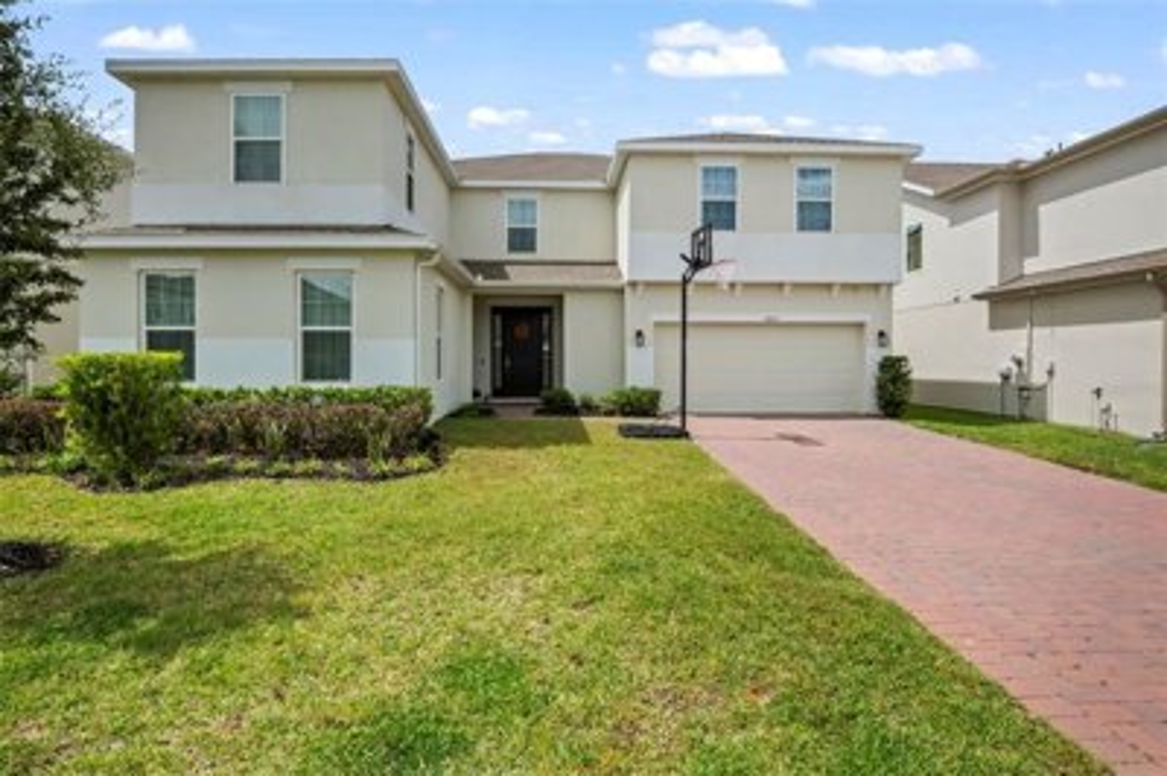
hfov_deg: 95.0
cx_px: 584
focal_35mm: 16
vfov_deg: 72.0
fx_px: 534
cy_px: 388
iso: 100
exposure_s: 1/30
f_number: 11
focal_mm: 11
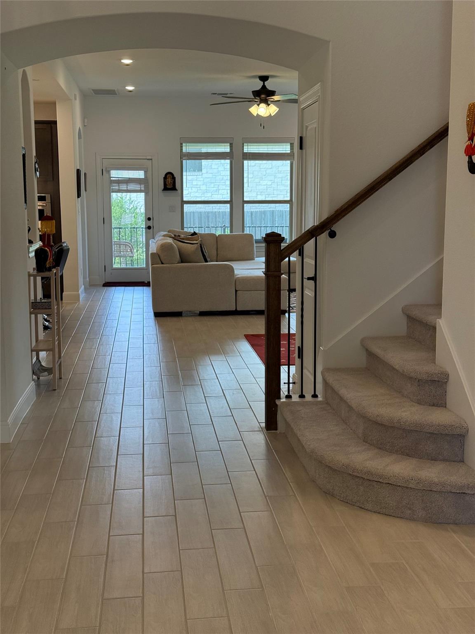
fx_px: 878
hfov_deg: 30.3
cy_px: 317
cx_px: 238
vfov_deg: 39.7
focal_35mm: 48
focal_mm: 6.76
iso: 160
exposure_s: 1/226
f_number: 1.78
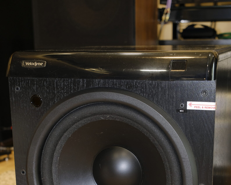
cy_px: 163
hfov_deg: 27.9
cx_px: 119
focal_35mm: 68
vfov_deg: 22.0
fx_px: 465
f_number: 3.6
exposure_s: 1/20
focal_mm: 29.9
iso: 500
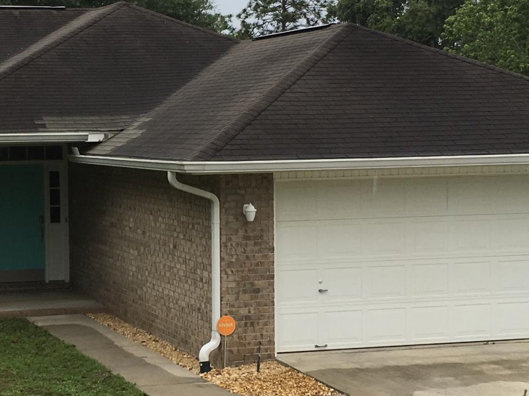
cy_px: 207
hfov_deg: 22.4
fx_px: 1314
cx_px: 100
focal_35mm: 86
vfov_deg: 17.2
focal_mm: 4.15
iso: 25
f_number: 2.2
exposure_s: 1/699
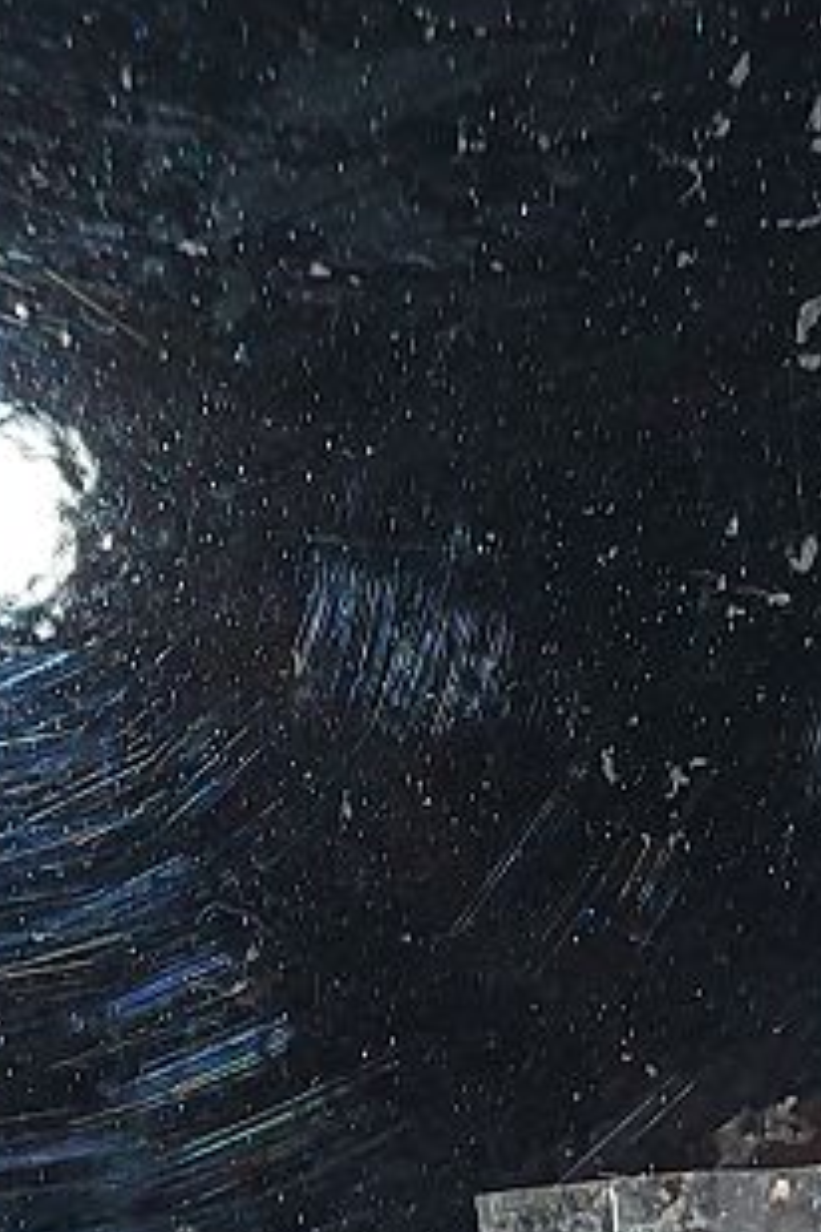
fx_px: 3831
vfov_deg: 18.2
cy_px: 813
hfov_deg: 12.2
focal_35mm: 112
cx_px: 600
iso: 100
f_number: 1.8
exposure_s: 1/50
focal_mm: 5.23
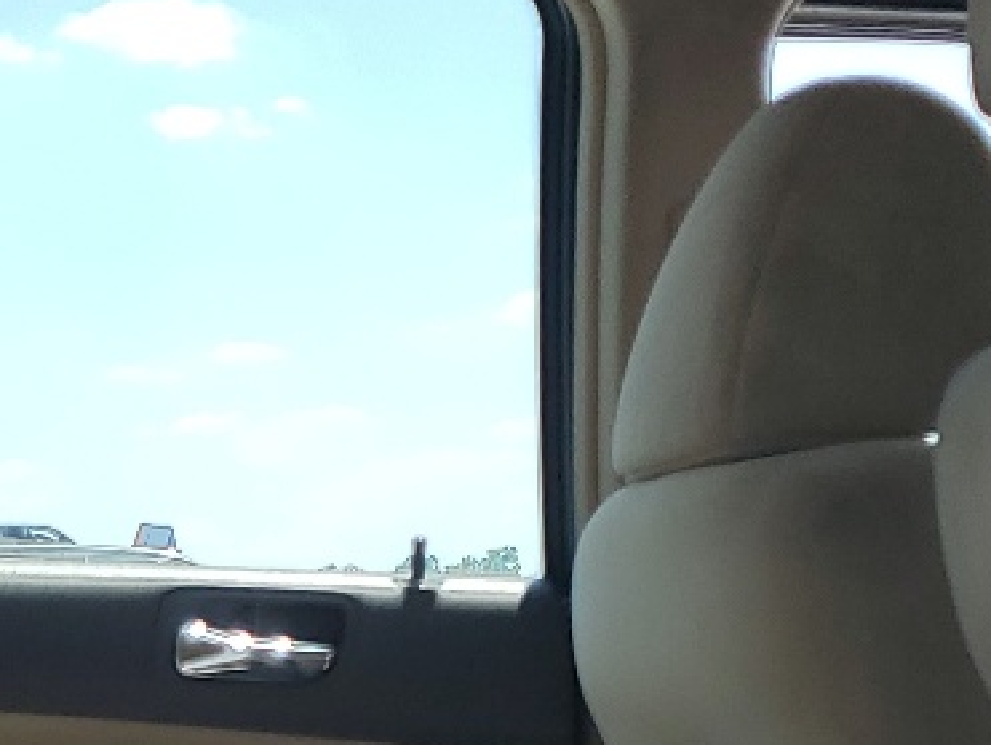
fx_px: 3209
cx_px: 192
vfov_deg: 12.8
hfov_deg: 17.4
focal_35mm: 112
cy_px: 993
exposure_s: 1/2000
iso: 50
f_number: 1.5
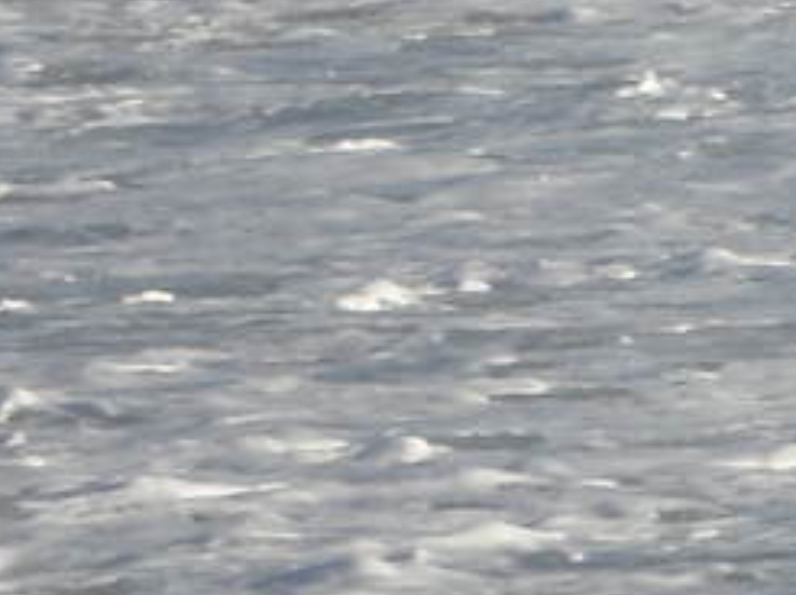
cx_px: 2291
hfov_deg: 0.8
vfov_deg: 0.6
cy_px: -983
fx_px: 53894
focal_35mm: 2346
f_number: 5.8
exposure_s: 1/350
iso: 80
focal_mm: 58.5
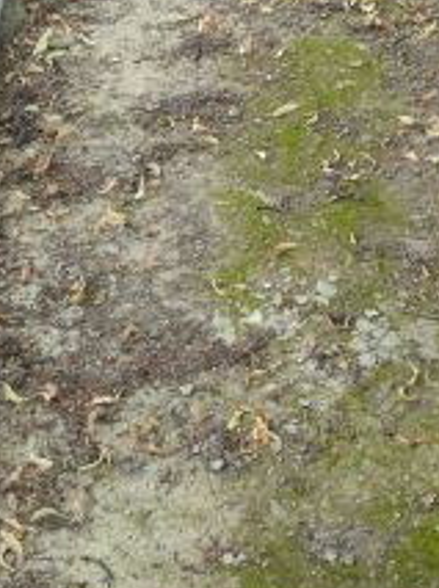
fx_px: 1340
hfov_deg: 18.6
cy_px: 224
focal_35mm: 79
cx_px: 257
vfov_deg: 24.7
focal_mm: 7.4
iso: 100
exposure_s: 1/100
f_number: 3.6
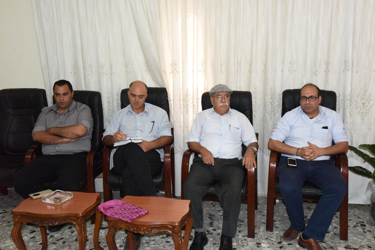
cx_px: 188
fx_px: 354
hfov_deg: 55.8
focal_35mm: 34
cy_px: 125
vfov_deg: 38.9
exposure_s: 1/200
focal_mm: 34
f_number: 10
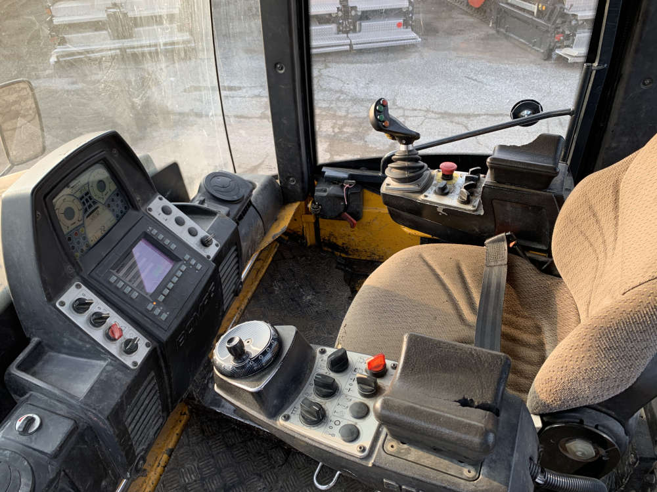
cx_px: 328
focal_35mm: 26
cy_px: 246
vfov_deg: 53.1
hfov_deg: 67.3
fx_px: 493
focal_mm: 4.25
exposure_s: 1/122
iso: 25
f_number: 1.8
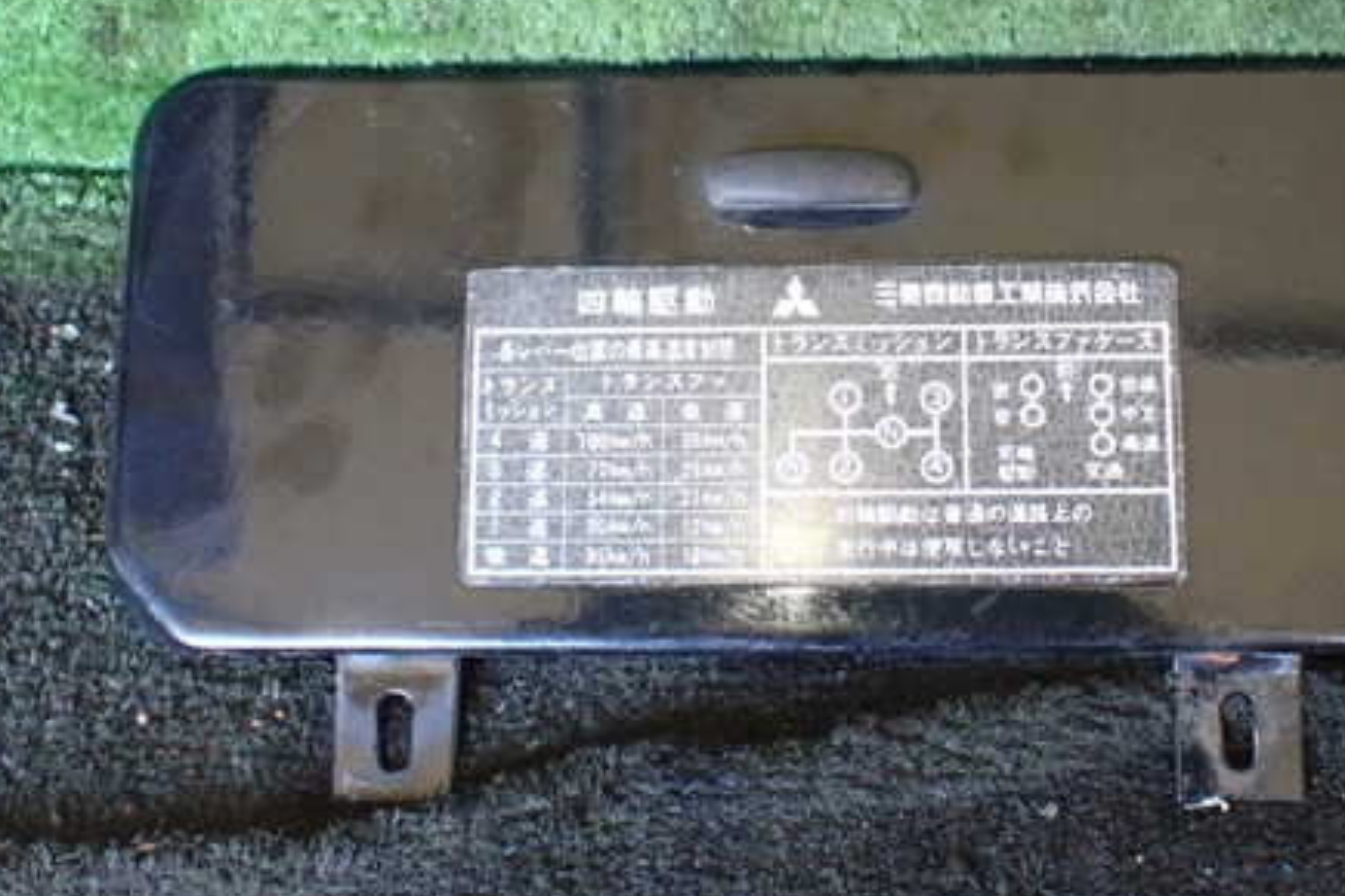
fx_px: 1606
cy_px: 328
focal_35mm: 43
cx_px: 785
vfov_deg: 31.0
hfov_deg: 45.3
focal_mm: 5.4
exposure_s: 1/100
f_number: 2.3
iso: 800
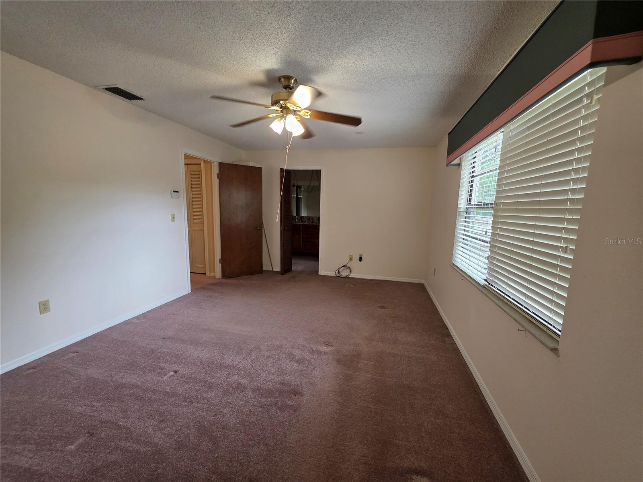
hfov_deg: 106.2
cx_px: 322
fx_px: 241
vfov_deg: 89.9
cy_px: 241
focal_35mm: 13
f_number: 1.9
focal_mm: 2.2
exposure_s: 1/120
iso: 200
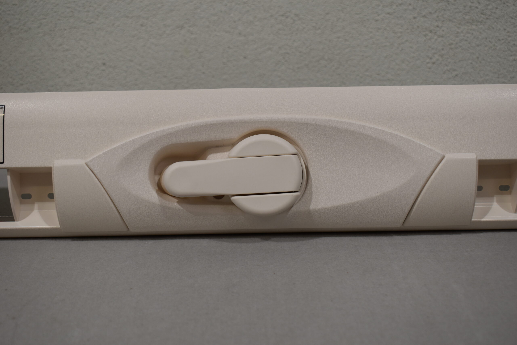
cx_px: 258
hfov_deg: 38.9
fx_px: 732
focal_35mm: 51
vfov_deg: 26.5
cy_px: 172
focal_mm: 34
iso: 220
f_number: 5.6
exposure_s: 1/125
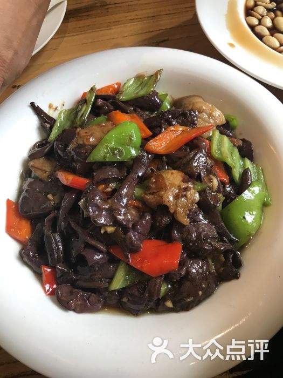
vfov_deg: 63.4
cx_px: 142
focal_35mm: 28
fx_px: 305
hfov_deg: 49.7
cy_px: 189
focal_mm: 3.99
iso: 32
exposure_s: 1/33
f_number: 1.8
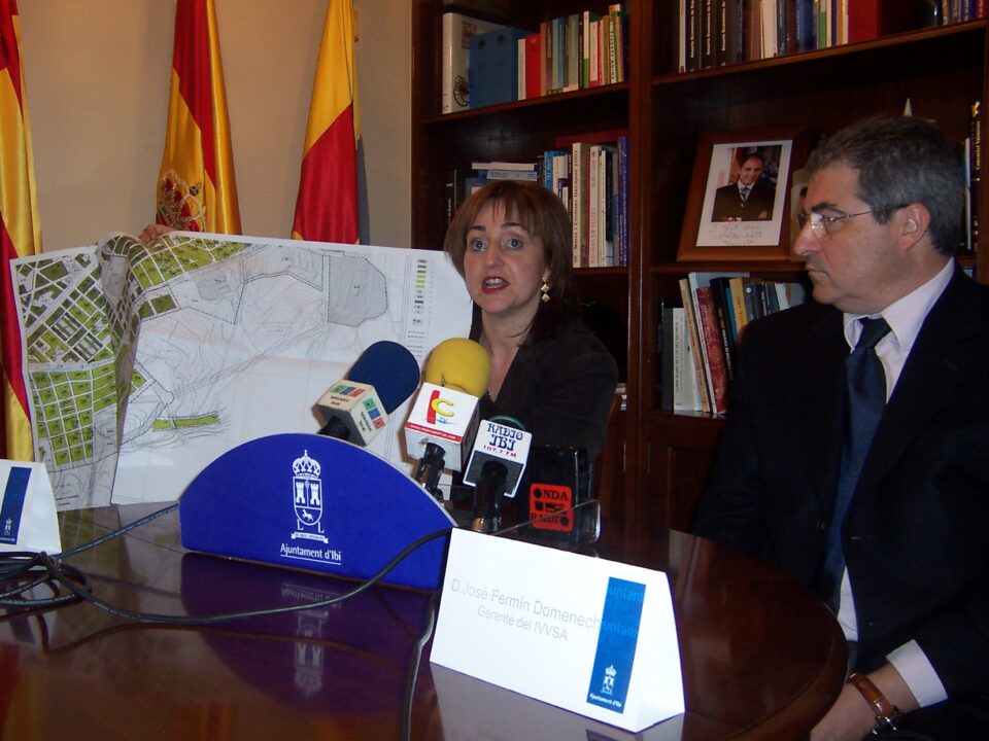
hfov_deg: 51.4
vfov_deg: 39.7
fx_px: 1029
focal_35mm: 36
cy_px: 370
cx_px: 494
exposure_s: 1/60
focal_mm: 5.6
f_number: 2.8
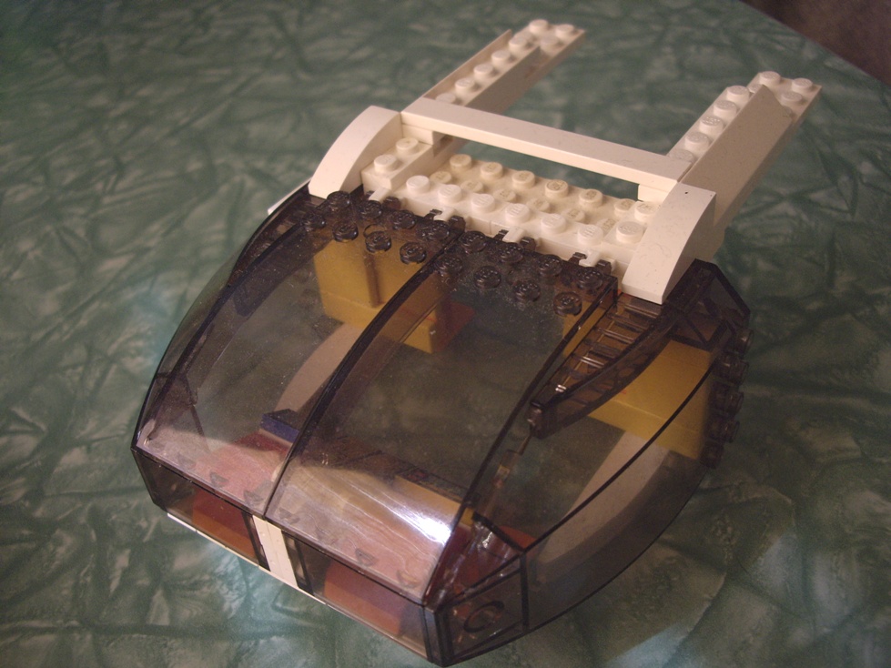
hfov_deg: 49.0
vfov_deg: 37.7
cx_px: 446
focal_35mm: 38
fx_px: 978
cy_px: 334
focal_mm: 7.9
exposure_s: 1/125
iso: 200
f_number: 2.8
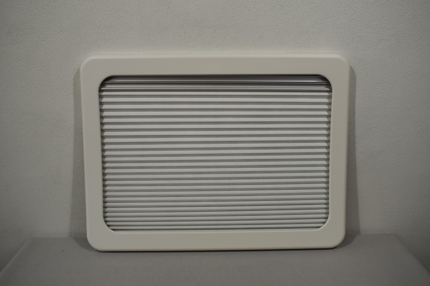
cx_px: 215
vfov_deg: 40.0
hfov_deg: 57.2
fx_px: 394
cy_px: 143
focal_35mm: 33
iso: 200
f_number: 5.6
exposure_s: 1/125
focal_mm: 22
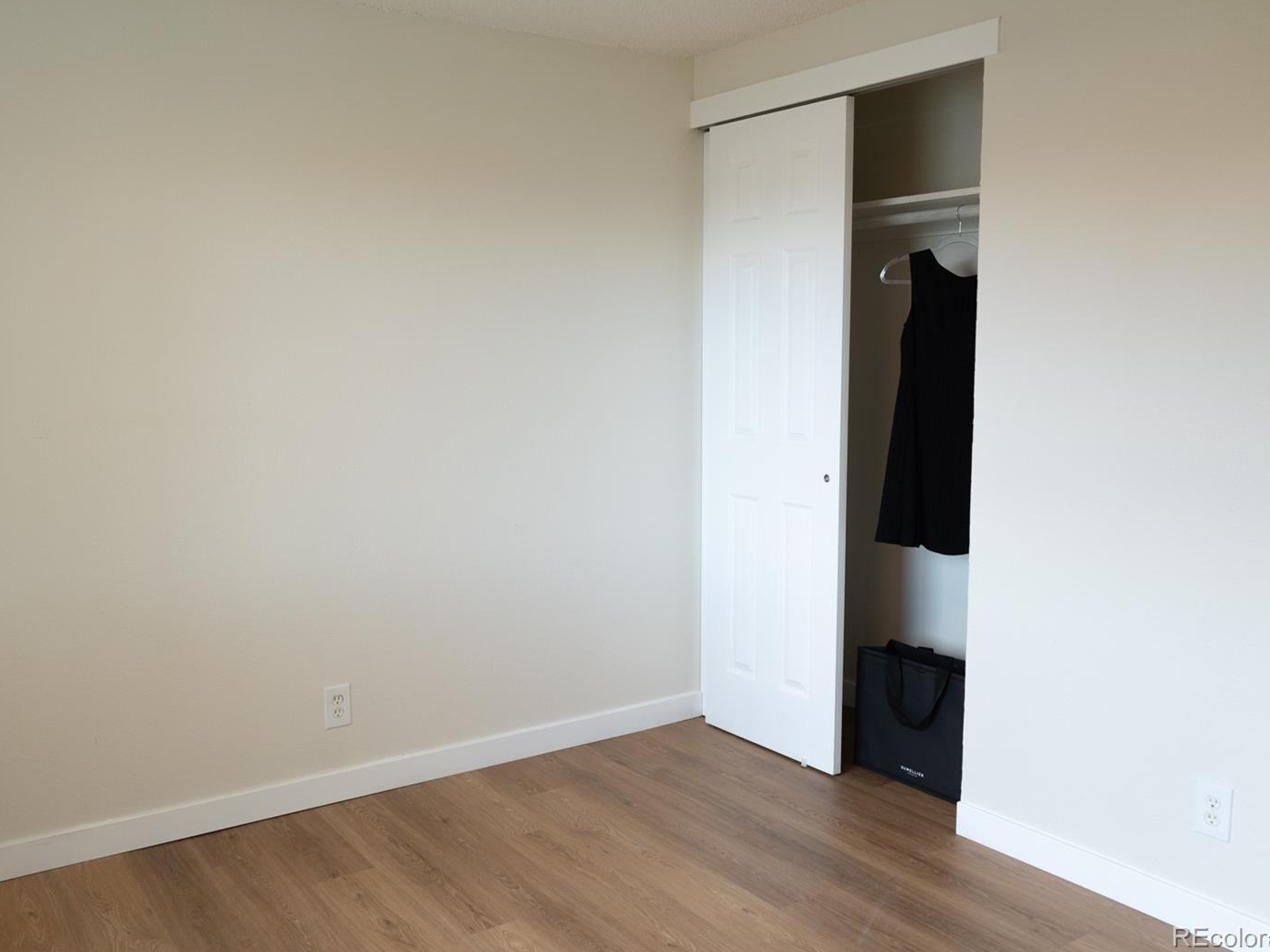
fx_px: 1137
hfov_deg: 58.3
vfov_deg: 45.4
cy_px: 469
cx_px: 589
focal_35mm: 31
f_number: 3.5
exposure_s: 1/200
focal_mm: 28
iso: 1000
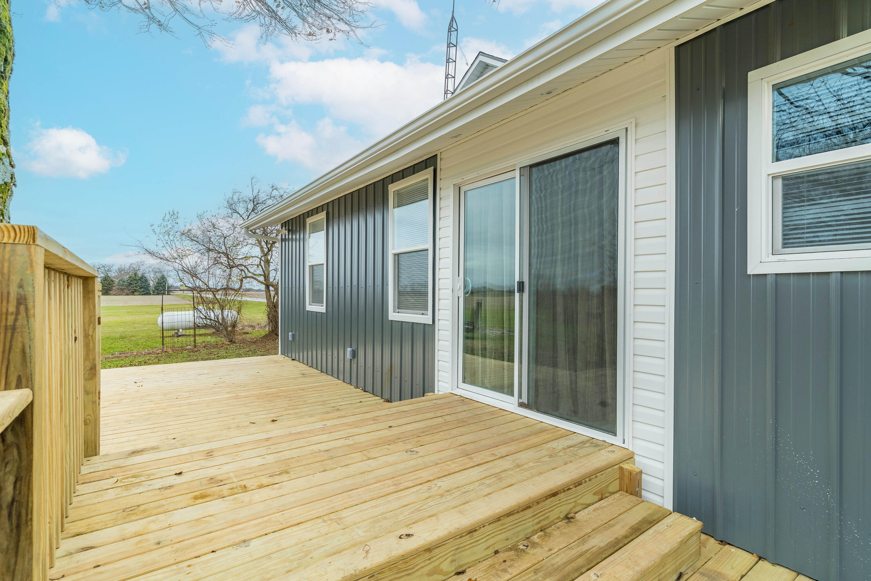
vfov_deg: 70.4
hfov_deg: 93.3
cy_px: 290
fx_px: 411
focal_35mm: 17
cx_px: 436
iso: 500
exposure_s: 1/250
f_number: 8
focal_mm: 17
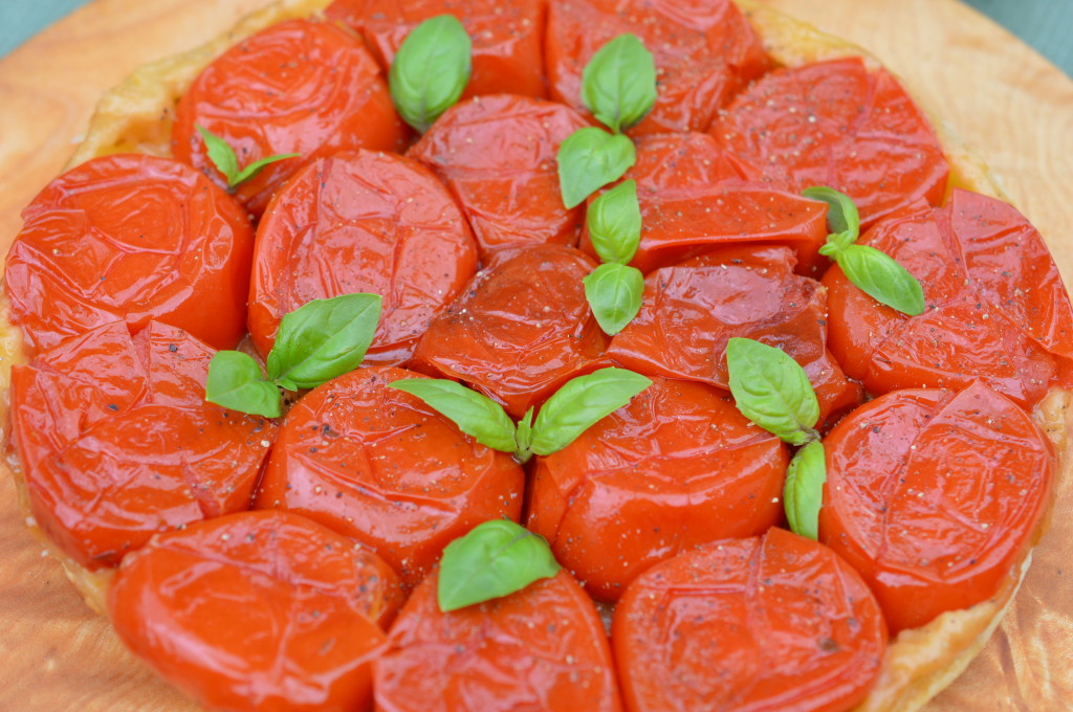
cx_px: 536
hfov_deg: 33.4
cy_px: 356
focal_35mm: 60
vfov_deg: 22.6
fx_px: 1786
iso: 400
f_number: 5
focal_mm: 40
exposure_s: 1/100
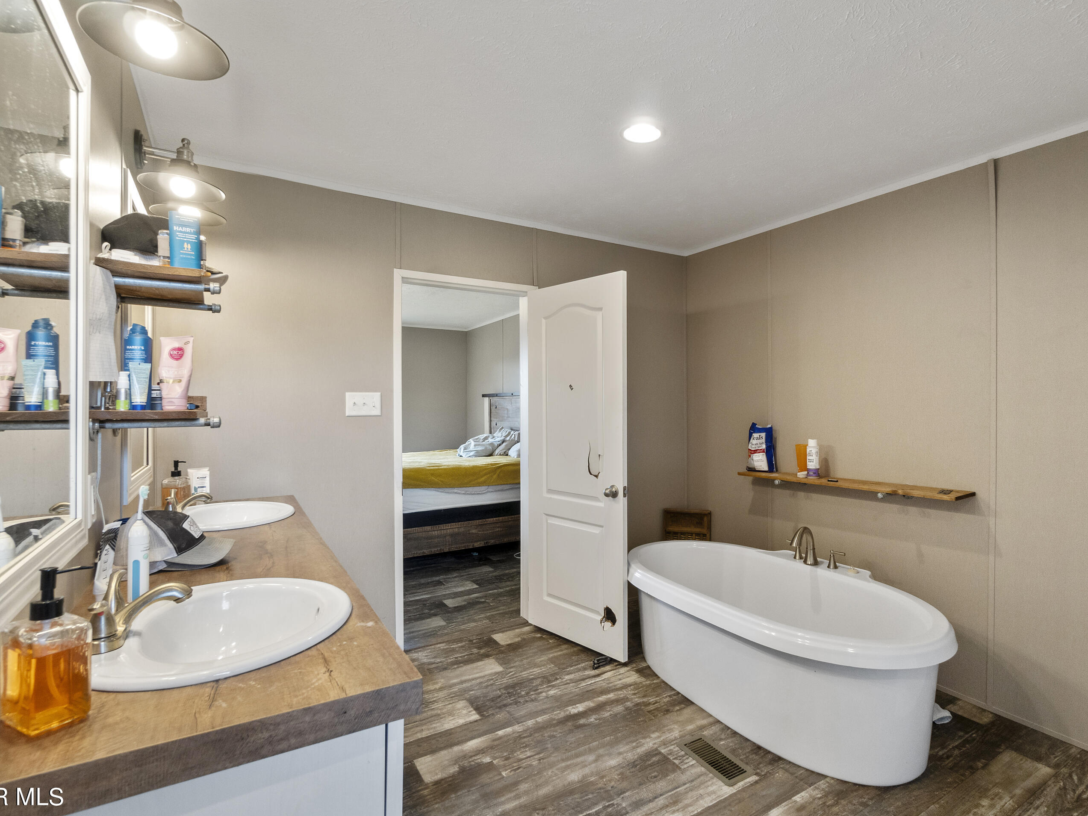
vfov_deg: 74.7
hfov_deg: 90.7
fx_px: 534
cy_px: 409
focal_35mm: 17
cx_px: 600
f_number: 8
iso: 500
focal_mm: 10
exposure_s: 1/15
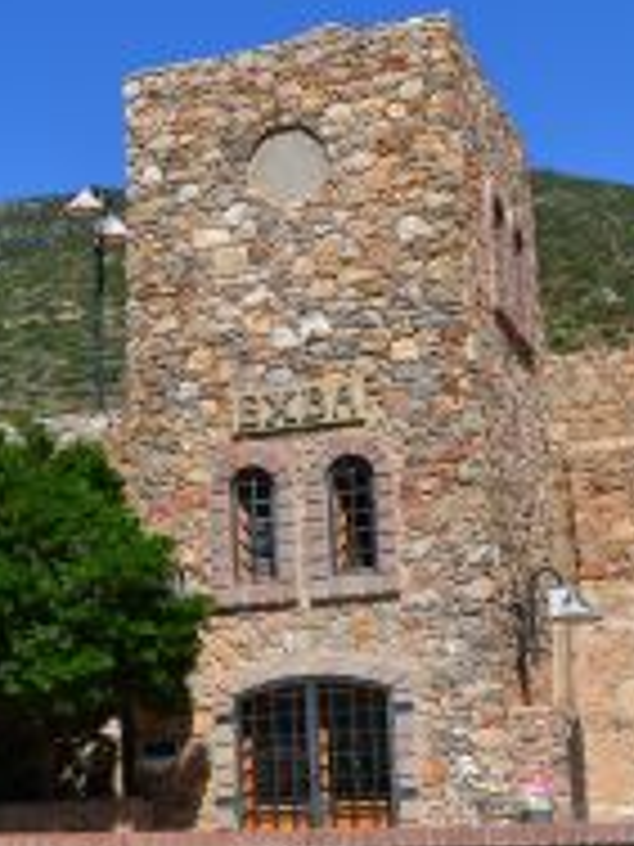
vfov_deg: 25.5
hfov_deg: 19.2
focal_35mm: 76
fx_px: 1856
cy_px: 284
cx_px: 126
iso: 320
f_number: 11
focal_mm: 22
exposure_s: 1/500
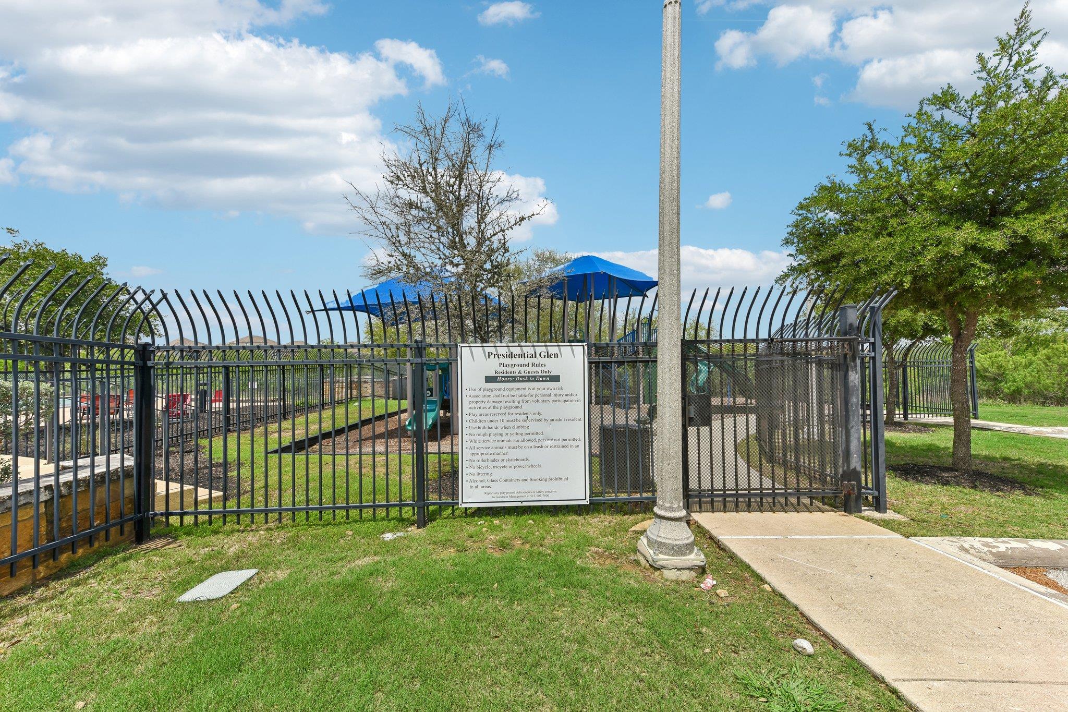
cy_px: 356
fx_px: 415
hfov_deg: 104.3
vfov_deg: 81.2
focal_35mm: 14
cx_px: 534
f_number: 8
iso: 100
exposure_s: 1/500
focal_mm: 14
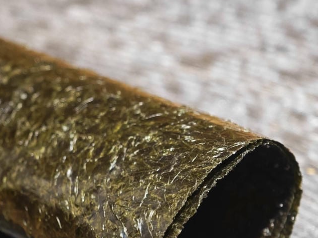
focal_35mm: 142
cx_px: 97
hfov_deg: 13.9
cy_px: 181
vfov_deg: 10.4
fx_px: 1304
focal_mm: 12.28
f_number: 1.8
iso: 100
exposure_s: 1/120
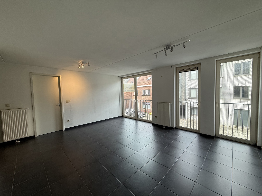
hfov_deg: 102.1
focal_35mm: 14
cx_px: 131
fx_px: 106
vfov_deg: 85.7
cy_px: 98
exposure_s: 1/100
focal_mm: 2.22
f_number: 2.2
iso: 100
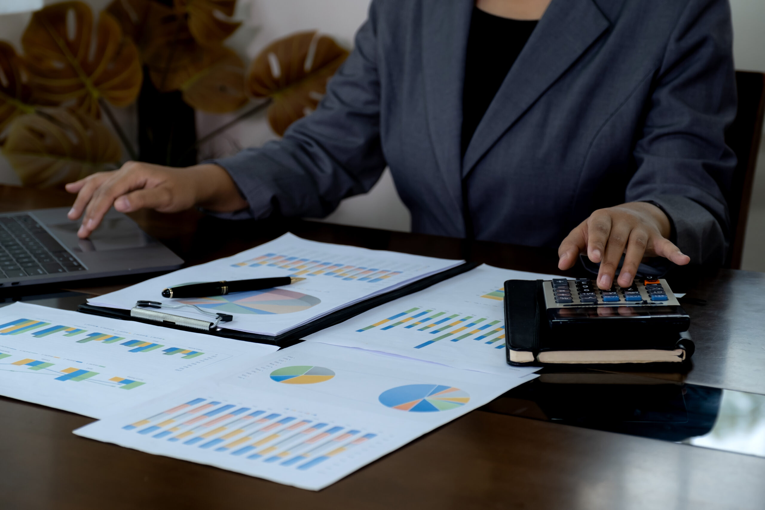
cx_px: 382
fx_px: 1764
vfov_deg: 16.5
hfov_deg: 24.5
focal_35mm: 83
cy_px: 255
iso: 400
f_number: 4
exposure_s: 1/125
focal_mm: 55
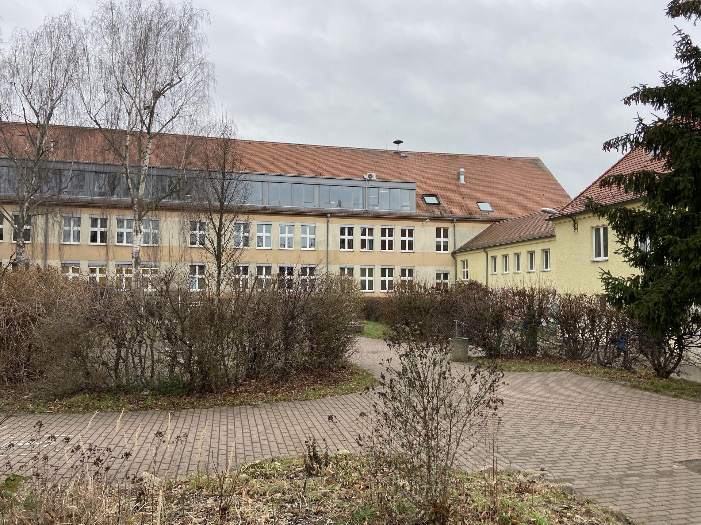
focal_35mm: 26
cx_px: 350
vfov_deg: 53.1
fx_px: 527
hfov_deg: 67.3
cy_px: 262
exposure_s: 1/347
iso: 32
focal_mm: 4.25
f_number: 1.8
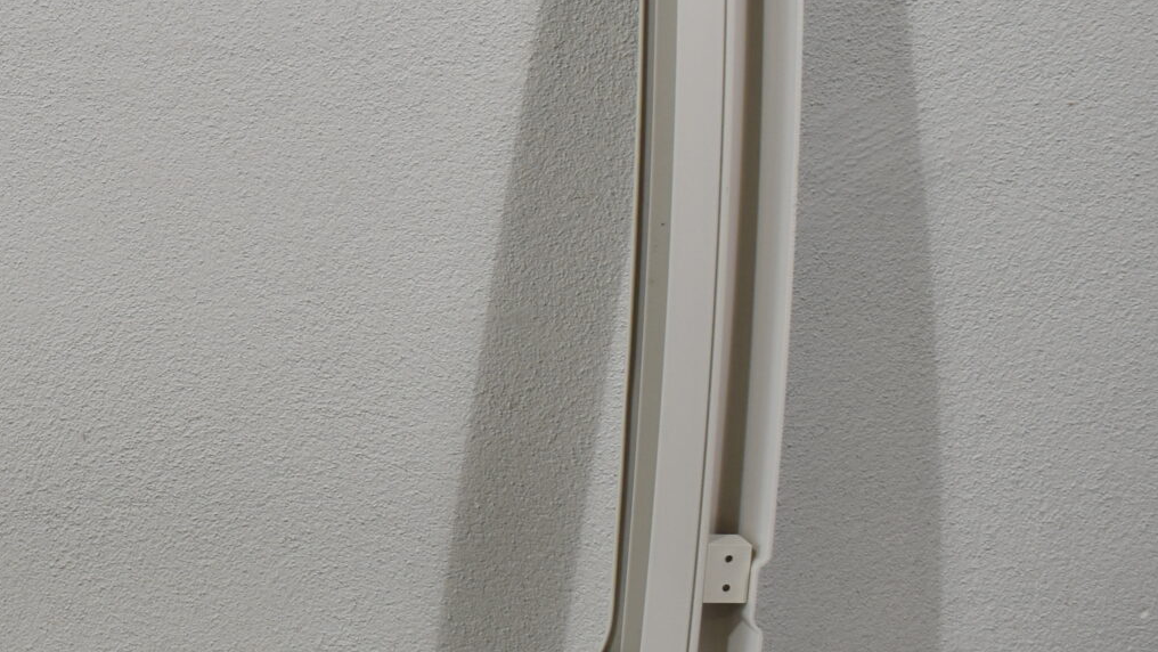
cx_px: -117
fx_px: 2918
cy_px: 157
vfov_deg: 12.7
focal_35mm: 95
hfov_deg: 21.3
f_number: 5.6
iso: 280
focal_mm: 24
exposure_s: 1/125
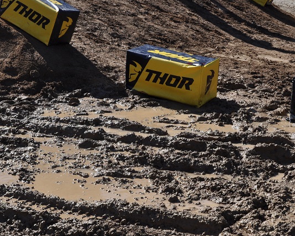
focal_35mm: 68
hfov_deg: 27.7
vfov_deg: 22.3
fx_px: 594
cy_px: 170
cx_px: 101
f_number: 9
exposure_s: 1/320
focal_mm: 24
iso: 200
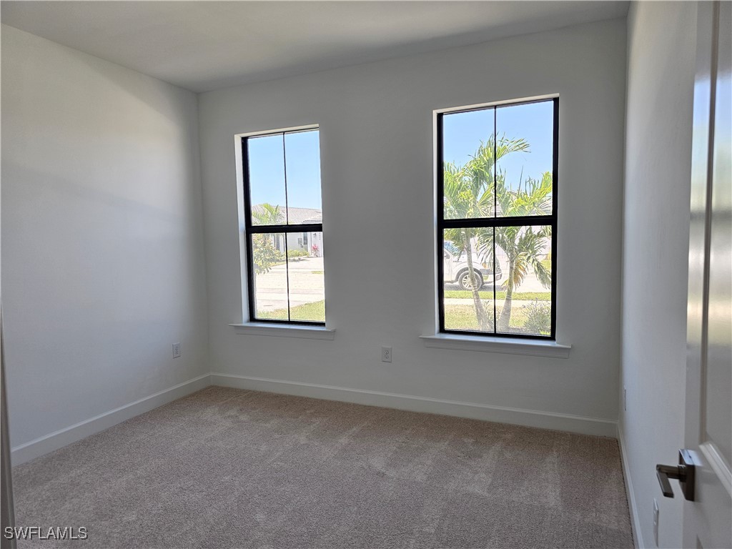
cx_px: 366
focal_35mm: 23
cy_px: 274
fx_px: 486
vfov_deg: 58.9
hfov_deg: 73.9
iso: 100
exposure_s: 1/207
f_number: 1.7
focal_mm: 6.3
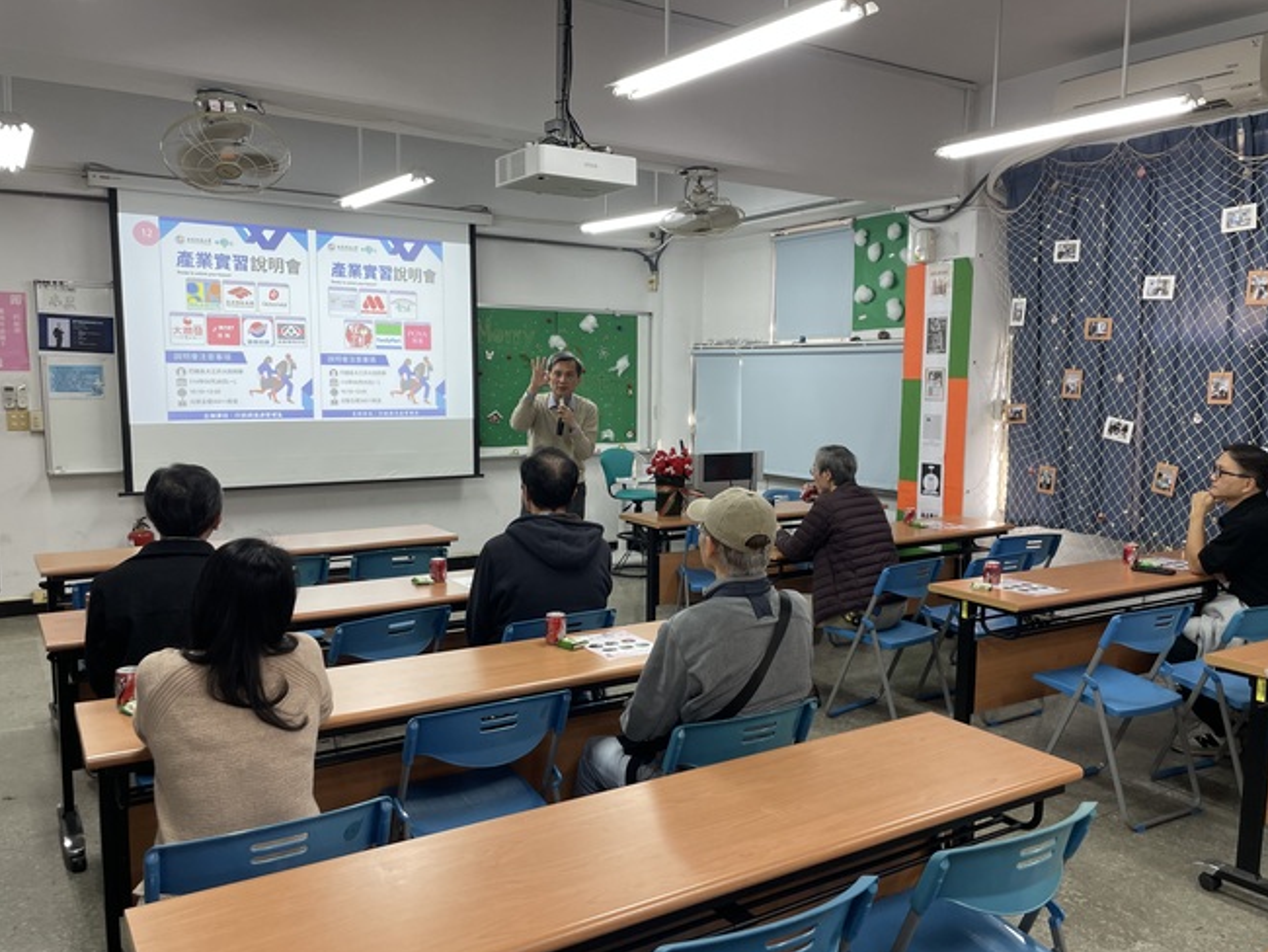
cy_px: 510
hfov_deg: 63.4
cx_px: 679
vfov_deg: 49.7
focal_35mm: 28
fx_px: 1026
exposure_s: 1/60
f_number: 1.6
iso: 64
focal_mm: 4.2
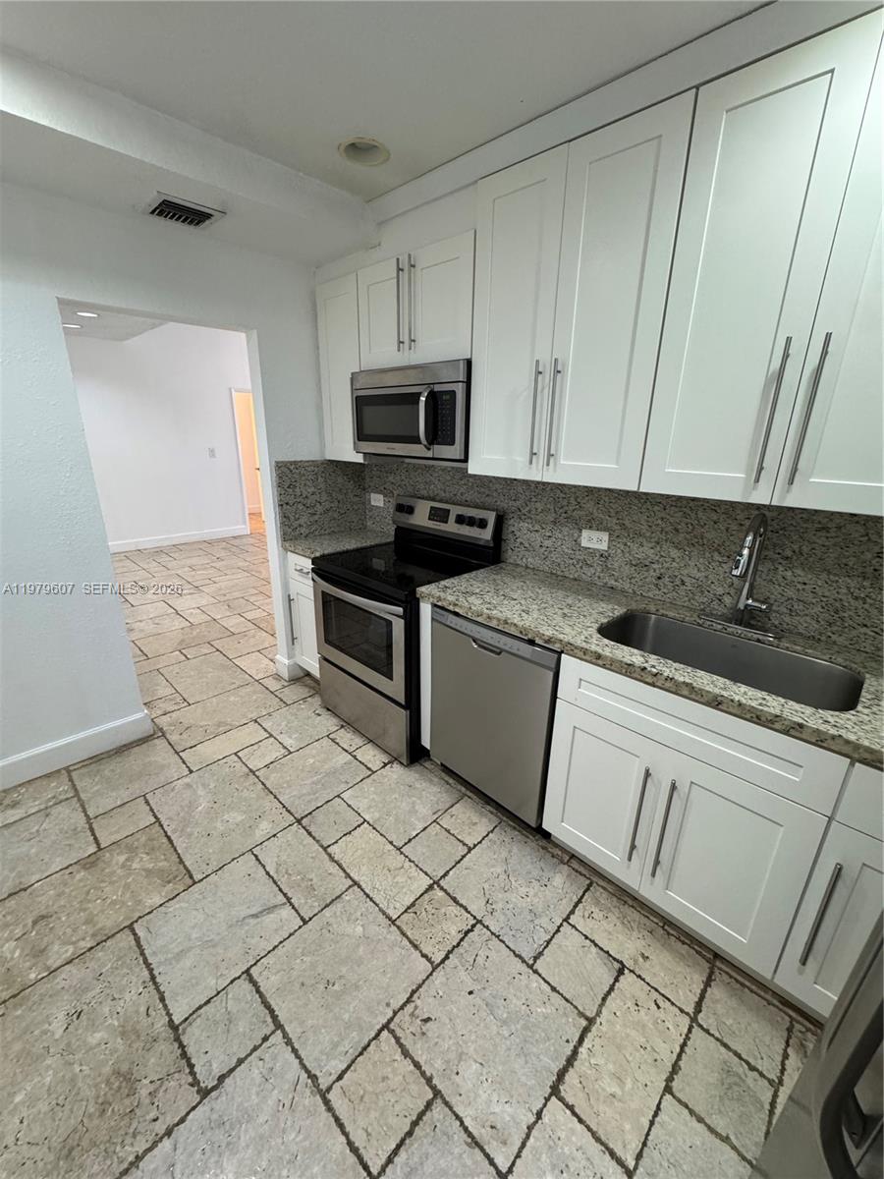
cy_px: 590
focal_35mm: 14
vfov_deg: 102.1
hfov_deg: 85.7
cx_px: 442
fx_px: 477
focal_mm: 2.22
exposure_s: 1/60
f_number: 2.2
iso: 400
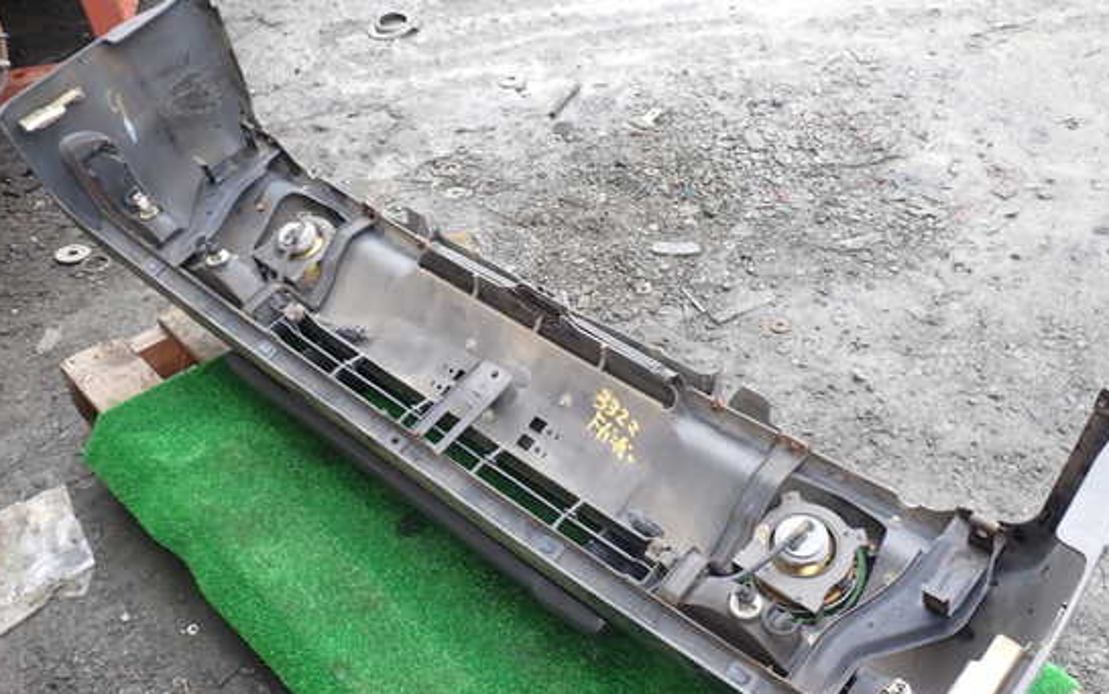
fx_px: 1058
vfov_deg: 36.3
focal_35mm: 35
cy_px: 360
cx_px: 556
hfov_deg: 55.3
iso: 100
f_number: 3.2
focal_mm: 5.4
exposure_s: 1/60
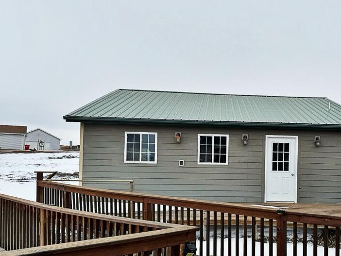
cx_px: 244
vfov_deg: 40.5
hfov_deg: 51.0
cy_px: 155
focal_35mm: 35
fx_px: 345
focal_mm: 6.86
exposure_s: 1/4608
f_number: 1.78
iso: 80
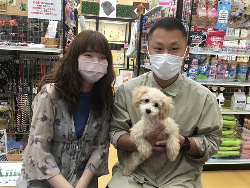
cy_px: 94
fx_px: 224
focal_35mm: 31
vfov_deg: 45.4
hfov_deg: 58.4
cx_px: 125
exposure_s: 1/30
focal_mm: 3.3
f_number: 2.4
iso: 64
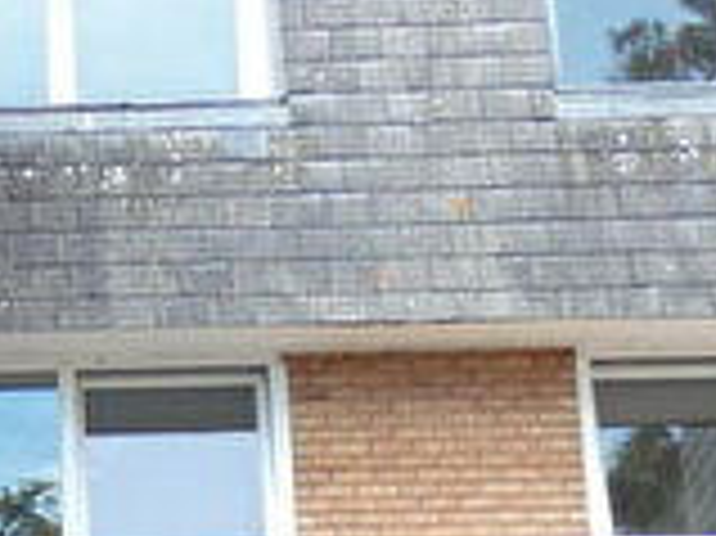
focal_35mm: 88
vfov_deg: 16.4
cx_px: -99
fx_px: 1819
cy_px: 552
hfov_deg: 21.0
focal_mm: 3.6
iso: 80
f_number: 2.8
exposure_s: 1/320
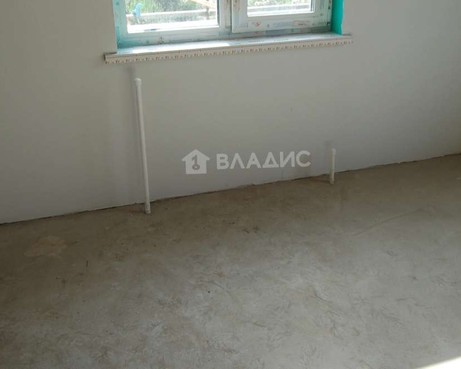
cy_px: 159
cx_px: 247
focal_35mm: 85
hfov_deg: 22.5
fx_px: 1160
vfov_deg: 18.1
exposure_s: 1/160
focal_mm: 40
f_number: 6.3
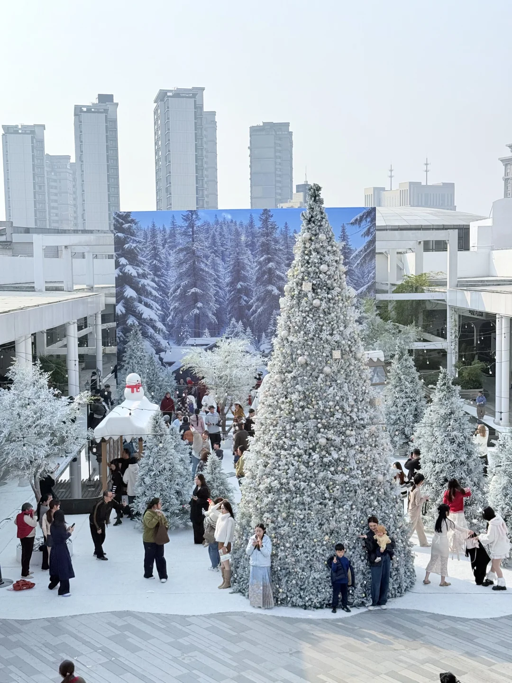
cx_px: 256
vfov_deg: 39.7
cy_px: 342
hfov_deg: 30.3
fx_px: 947
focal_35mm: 48
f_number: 1.78
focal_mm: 6.76
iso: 64
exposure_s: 1/6024
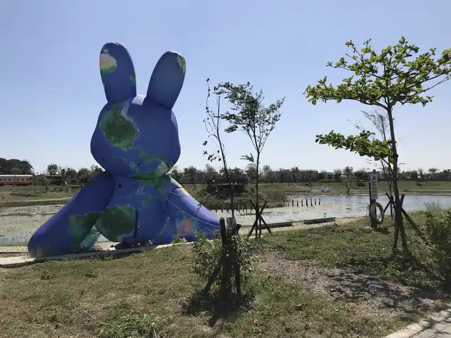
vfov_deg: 49.7
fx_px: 365
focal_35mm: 28
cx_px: 226
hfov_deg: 63.4
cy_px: 169
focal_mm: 3.99
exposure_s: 1/4167
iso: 20
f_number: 1.8
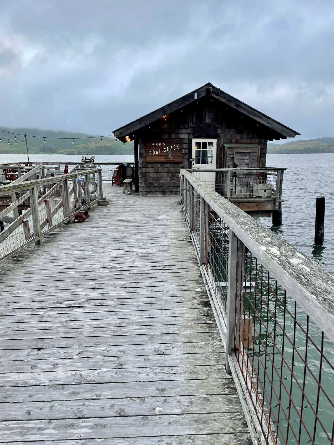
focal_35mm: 26
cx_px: 167
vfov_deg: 67.3
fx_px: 335
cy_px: 222
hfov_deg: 53.0
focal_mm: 4.2
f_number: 1.6
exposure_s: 1/572
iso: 32
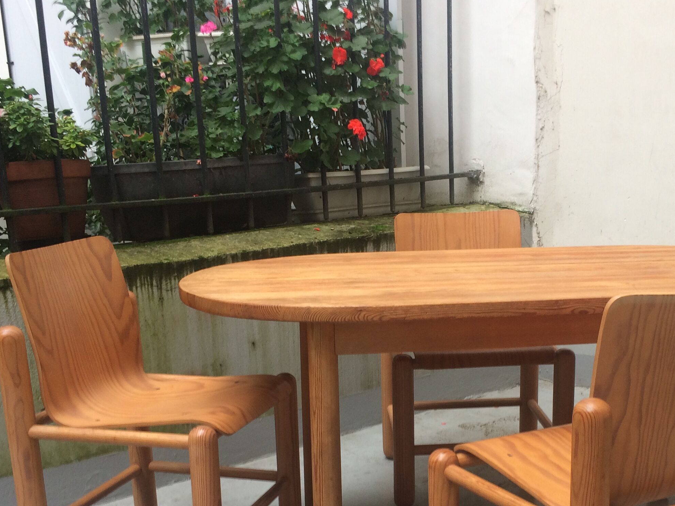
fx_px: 936
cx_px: 426
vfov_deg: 29.8
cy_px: 377
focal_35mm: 48
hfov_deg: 39.4
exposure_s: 1/50
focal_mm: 4.15
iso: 50
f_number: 2.2
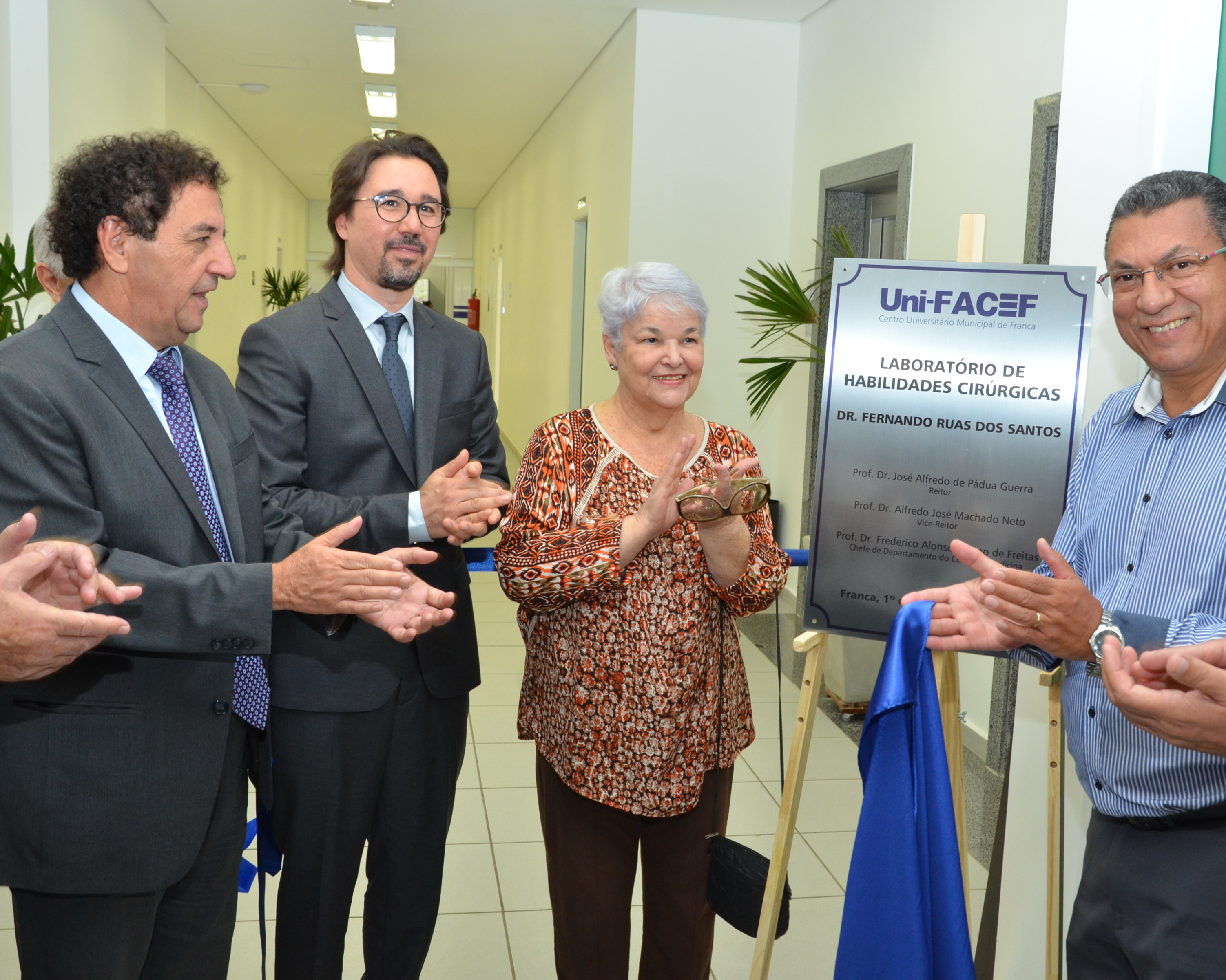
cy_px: 493
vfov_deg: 39.2
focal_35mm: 38
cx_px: 688
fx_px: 1379
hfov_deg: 47.8
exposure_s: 1/60
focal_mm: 22
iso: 800
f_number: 7.1
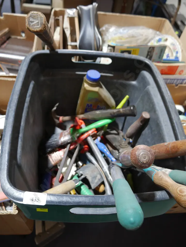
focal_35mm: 28
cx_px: 93
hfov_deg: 49.8
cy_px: 124
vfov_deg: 63.4
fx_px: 200
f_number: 3.5
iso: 640
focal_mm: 14
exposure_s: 1/60
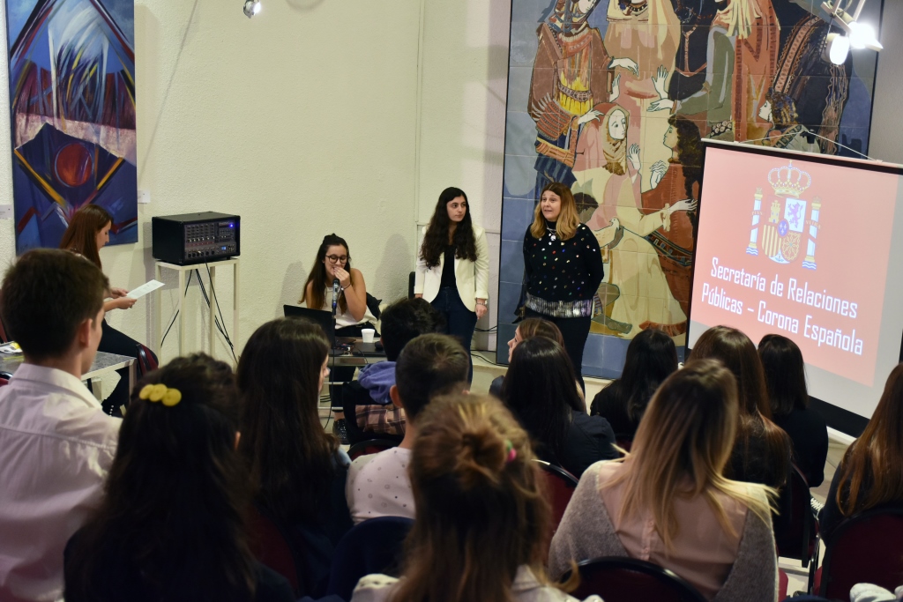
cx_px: 452
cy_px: 301
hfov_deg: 43.6
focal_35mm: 45
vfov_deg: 29.9
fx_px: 1129
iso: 1000
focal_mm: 30
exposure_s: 1/60
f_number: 4
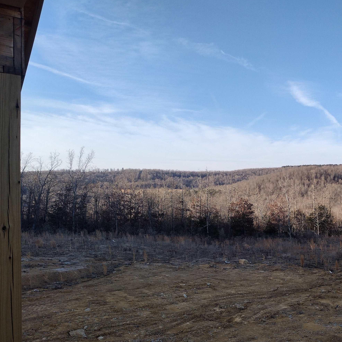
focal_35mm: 37
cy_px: 189
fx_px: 414
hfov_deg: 44.4
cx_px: 222
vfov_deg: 44.9
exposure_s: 1/1156
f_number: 1.7
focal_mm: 4.71
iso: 100
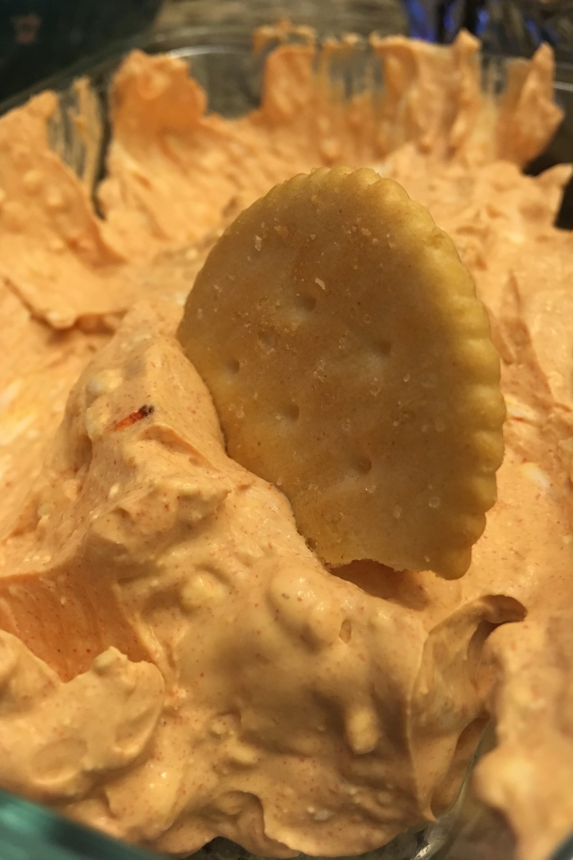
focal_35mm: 31
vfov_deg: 60.3
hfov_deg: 42.3
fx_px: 740
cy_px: 425
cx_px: 312
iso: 200
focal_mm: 4.15
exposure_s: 1/30
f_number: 2.2
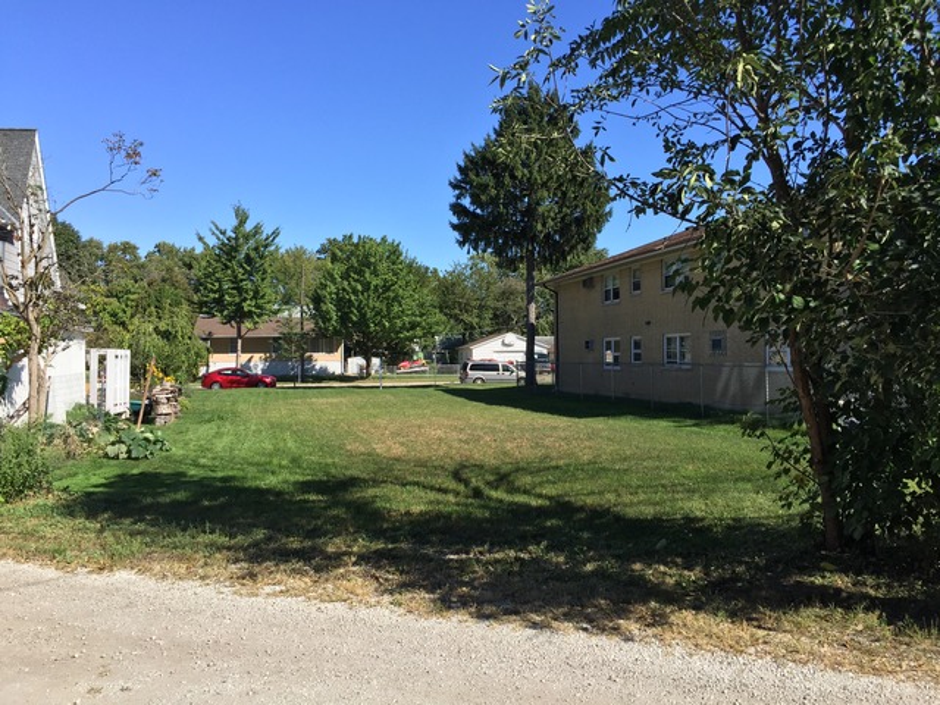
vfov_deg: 48.2
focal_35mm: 29
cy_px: 352
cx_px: 470
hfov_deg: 61.7
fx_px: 787
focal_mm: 4.15
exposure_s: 1/1582
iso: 32
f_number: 2.2
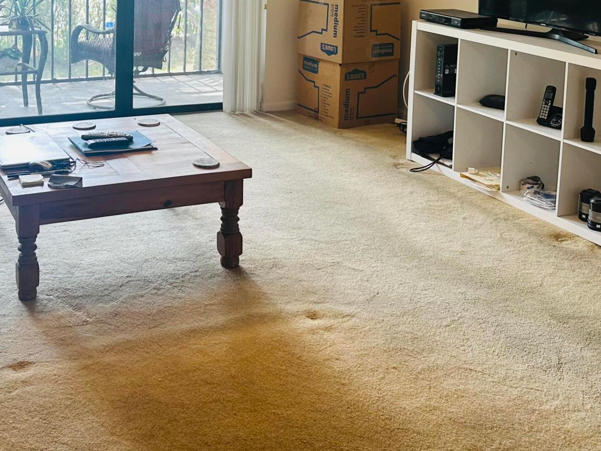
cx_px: 181
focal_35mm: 50
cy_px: 21
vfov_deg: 27.7
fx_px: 868
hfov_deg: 37.6
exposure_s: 1/120
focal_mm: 6.86
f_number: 1.78
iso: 100
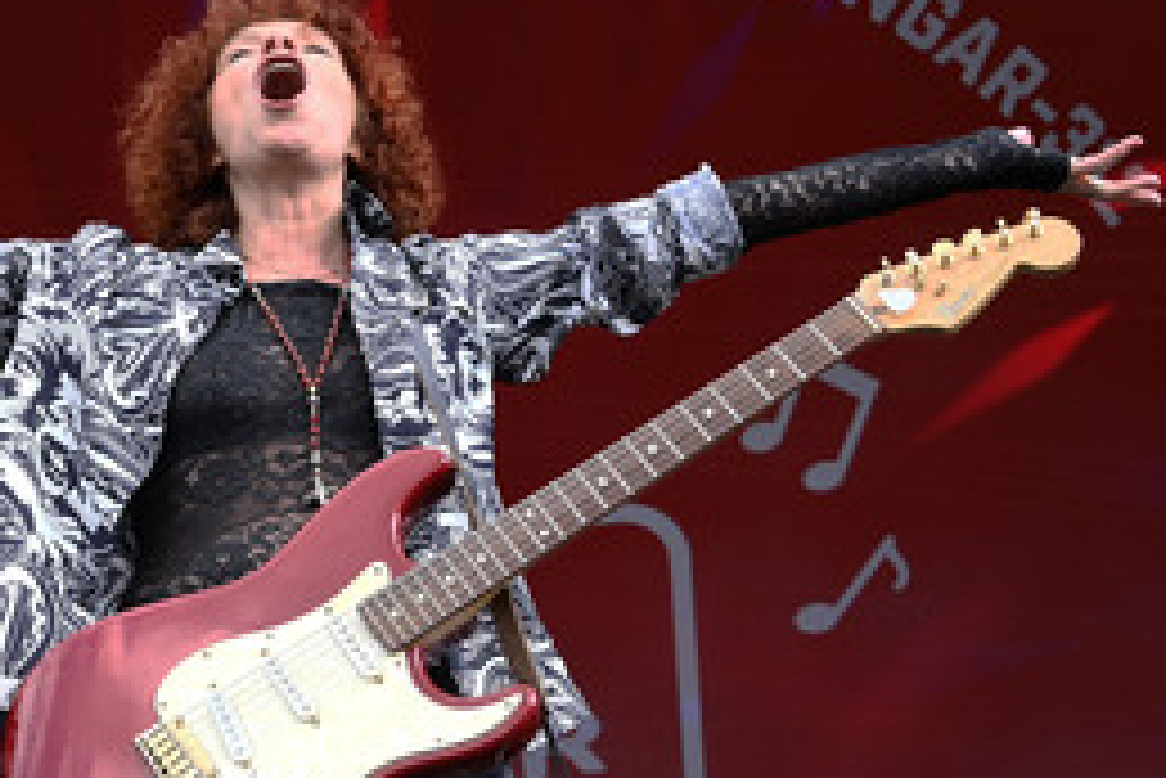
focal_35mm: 66
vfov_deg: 20.5
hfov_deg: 29.9
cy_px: 540
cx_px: 259
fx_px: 2139
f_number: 6.3
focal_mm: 38
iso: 500
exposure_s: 1/250
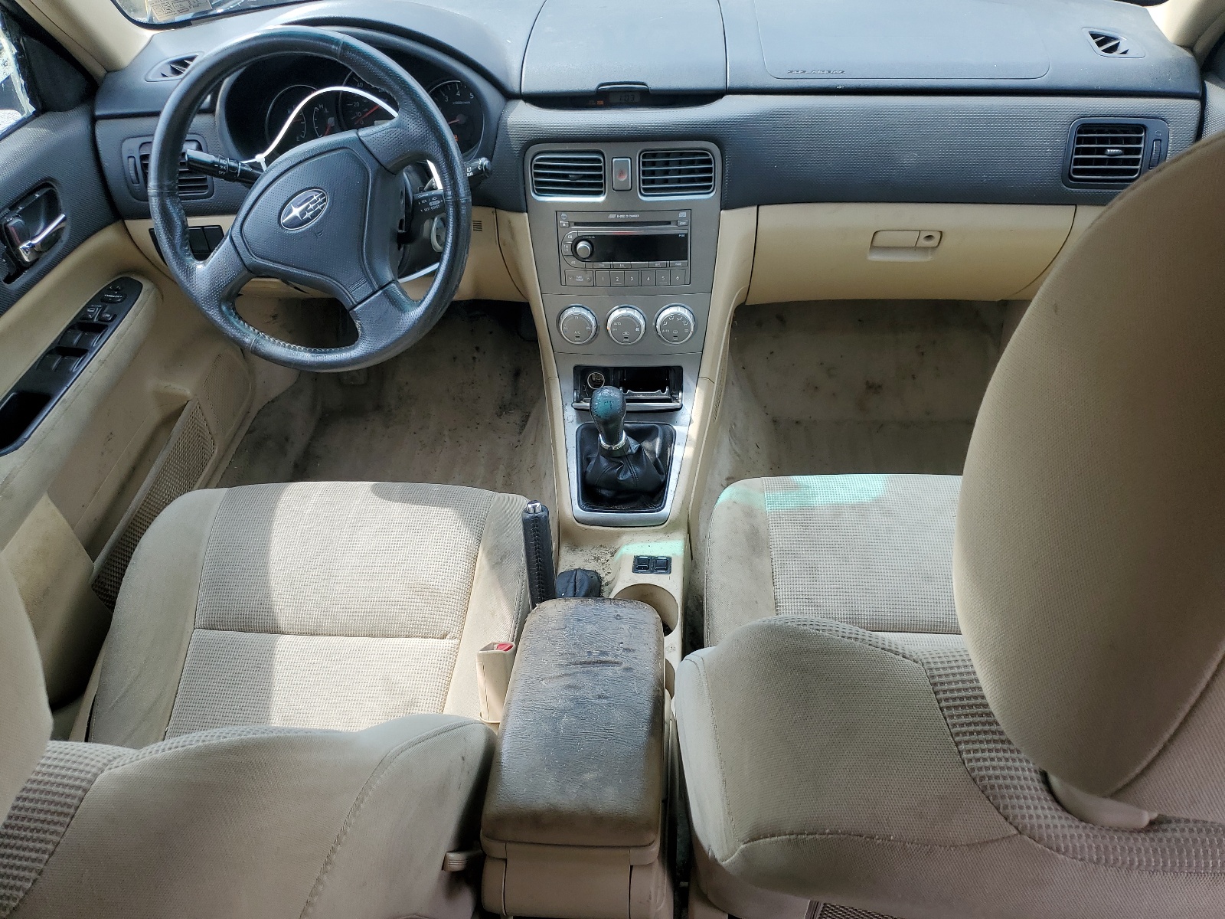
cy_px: 460
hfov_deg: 67.3
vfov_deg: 53.1
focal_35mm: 26
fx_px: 920
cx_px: 612
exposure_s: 1/400
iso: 50
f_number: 1.5
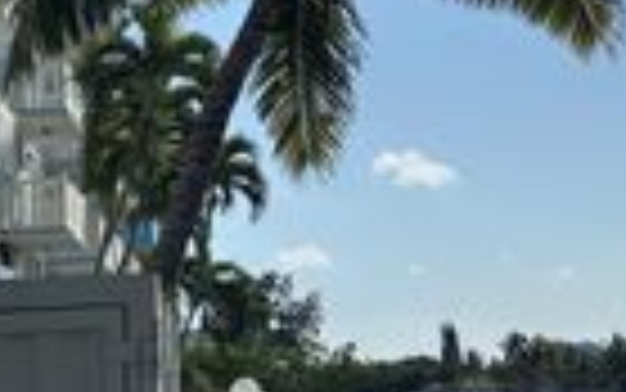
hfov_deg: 21.0
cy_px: -47
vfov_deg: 13.0
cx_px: 347
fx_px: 1690
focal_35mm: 99
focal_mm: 5.96
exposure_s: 1/5348
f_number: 1.6
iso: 50
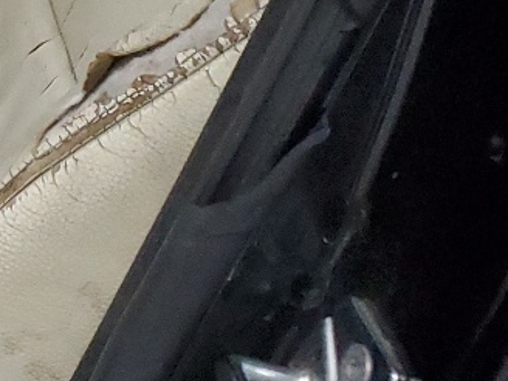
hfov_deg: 13.1
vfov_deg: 11.4
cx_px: -565
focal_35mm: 127
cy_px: -94
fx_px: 1864
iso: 385
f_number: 1.5
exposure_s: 1/60.2
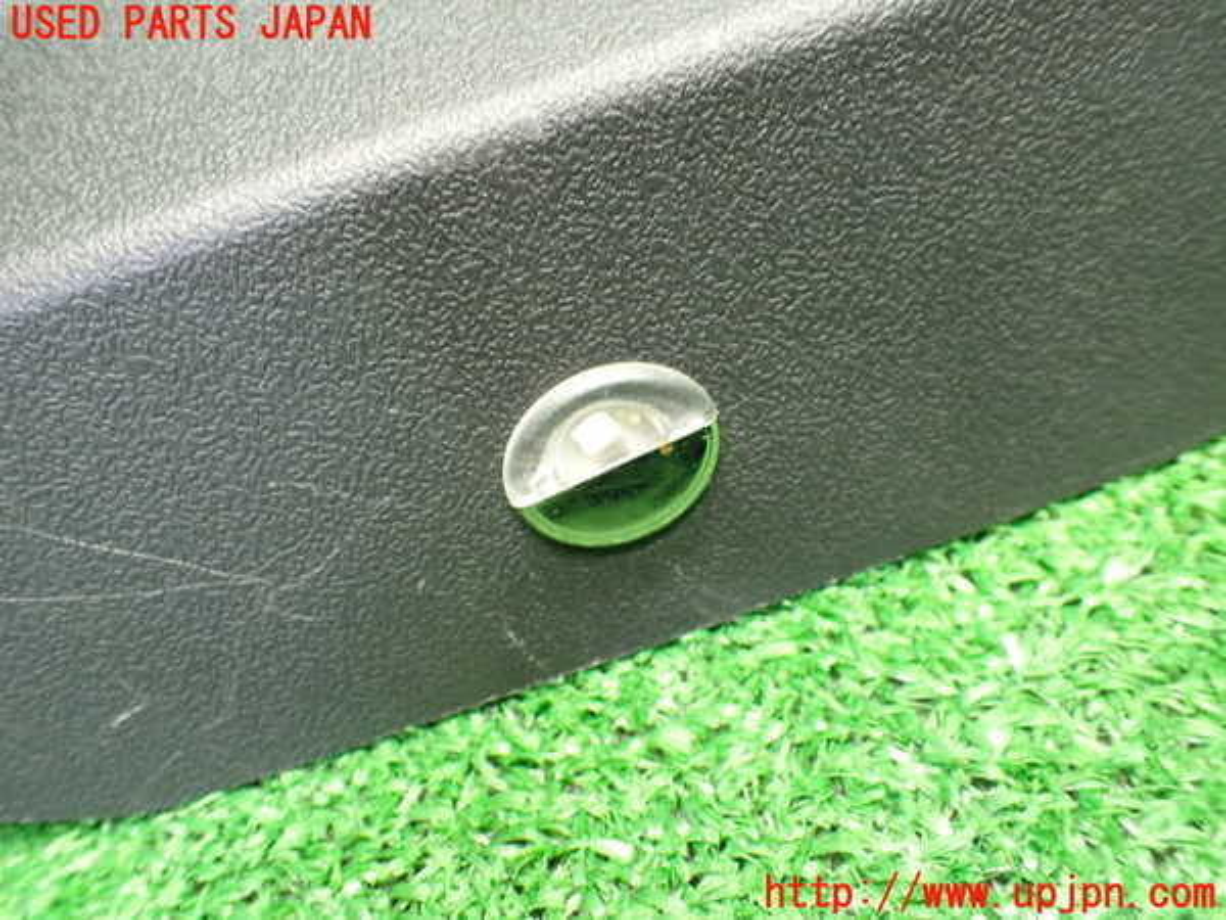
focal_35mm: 30
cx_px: 613
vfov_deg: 46.8
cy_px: 460
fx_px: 1063
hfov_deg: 60.0
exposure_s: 1/40
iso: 800
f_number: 2.3
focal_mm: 5.4
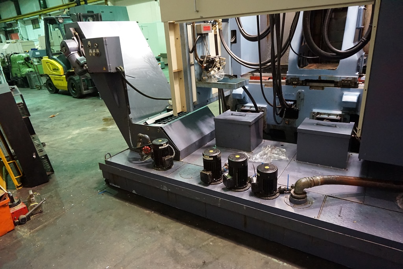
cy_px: 134
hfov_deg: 73.8
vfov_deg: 53.1
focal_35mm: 24
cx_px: 202
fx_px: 269
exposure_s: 1/60
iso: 3200
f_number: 3.5
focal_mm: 16
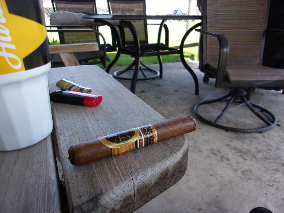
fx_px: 222
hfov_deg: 65.3
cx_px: 142
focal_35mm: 27
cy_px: 106
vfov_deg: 51.4
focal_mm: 4.9
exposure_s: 1/150
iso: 80
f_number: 3
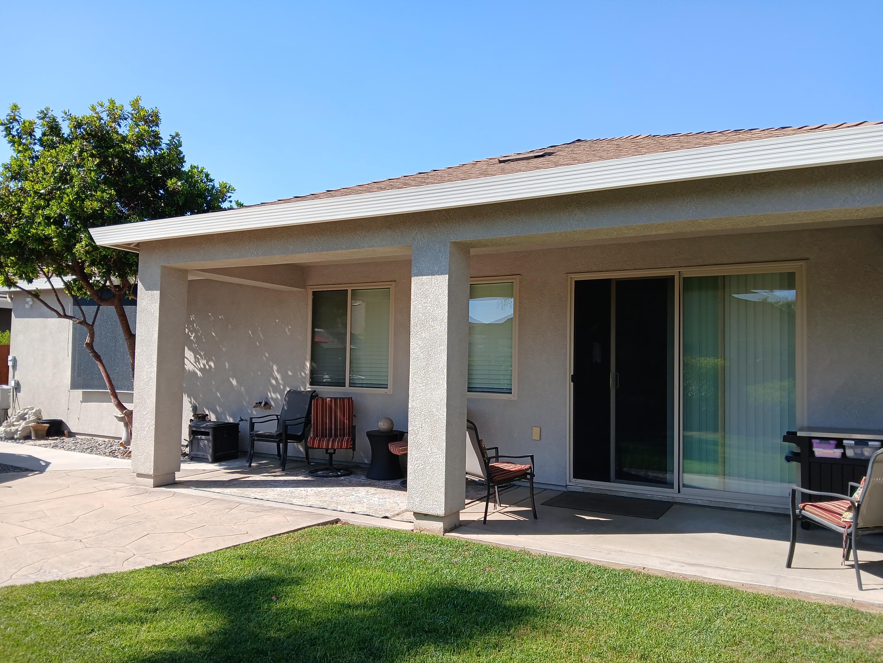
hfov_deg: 67.3
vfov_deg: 53.1
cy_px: 332
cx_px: 442
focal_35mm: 26
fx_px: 663
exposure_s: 1/355
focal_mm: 3.98
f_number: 1.8
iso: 20
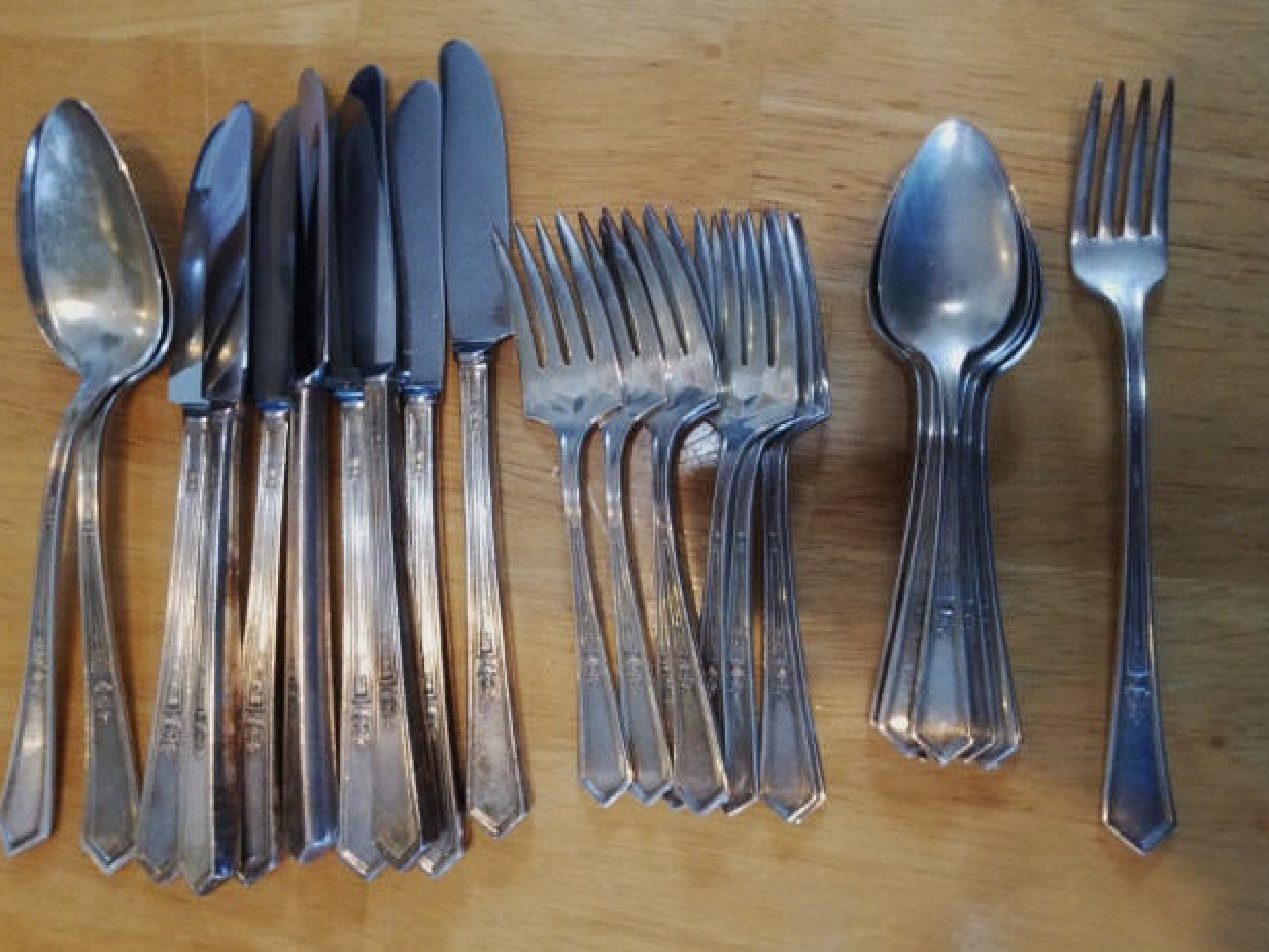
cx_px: 618
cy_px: 480
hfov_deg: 65.3
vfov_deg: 51.4
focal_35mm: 27
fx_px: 990
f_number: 1.7
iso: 160
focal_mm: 4.2
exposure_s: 1/40
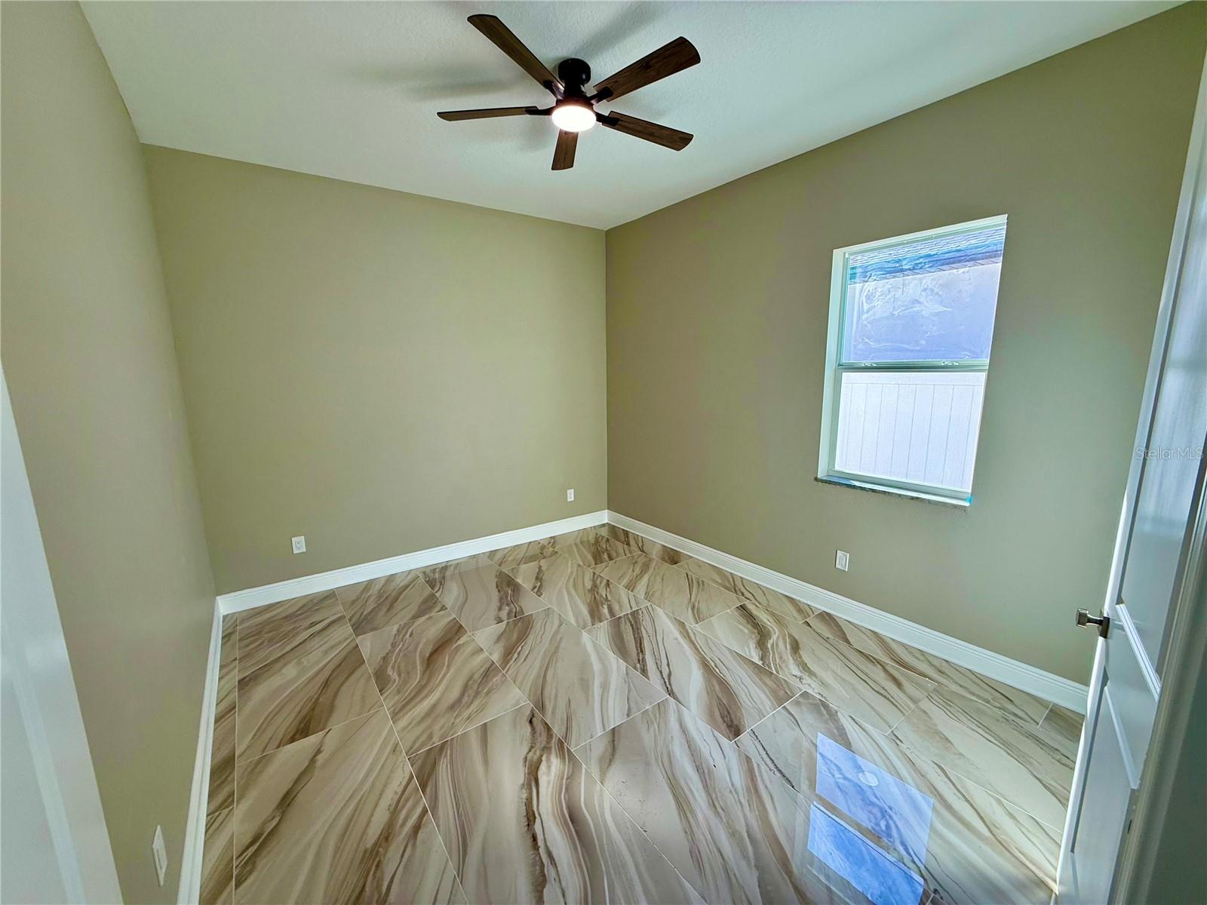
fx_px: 488
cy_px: 452
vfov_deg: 85.7
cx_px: 604
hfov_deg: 102.1
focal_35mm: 14
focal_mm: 2.22
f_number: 2.2
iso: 64
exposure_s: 1/102
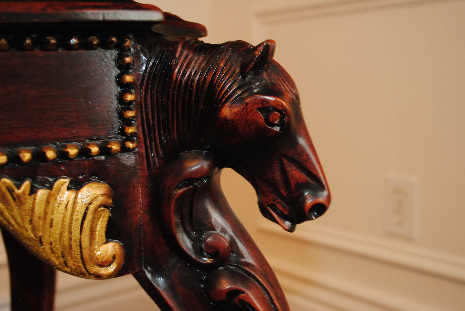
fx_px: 621
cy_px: 156
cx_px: 232
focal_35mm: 48
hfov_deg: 41.1
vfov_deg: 28.2
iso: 800
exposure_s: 1/10
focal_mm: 32
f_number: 4.8
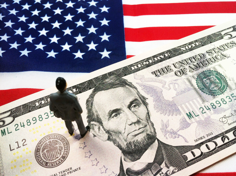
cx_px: 118
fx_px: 238
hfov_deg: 52.7
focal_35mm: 35
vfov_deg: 40.6
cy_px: 88
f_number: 2.8
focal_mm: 3.85
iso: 80
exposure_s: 1/120
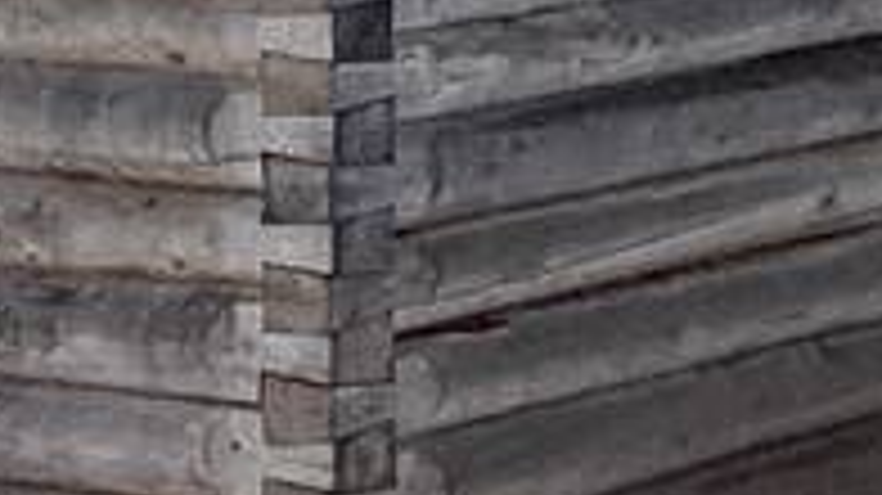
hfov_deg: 10.3
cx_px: 868
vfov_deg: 5.4
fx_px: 4838
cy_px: -1192
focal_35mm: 207
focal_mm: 3.3
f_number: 2.4
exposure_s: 1/335
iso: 25
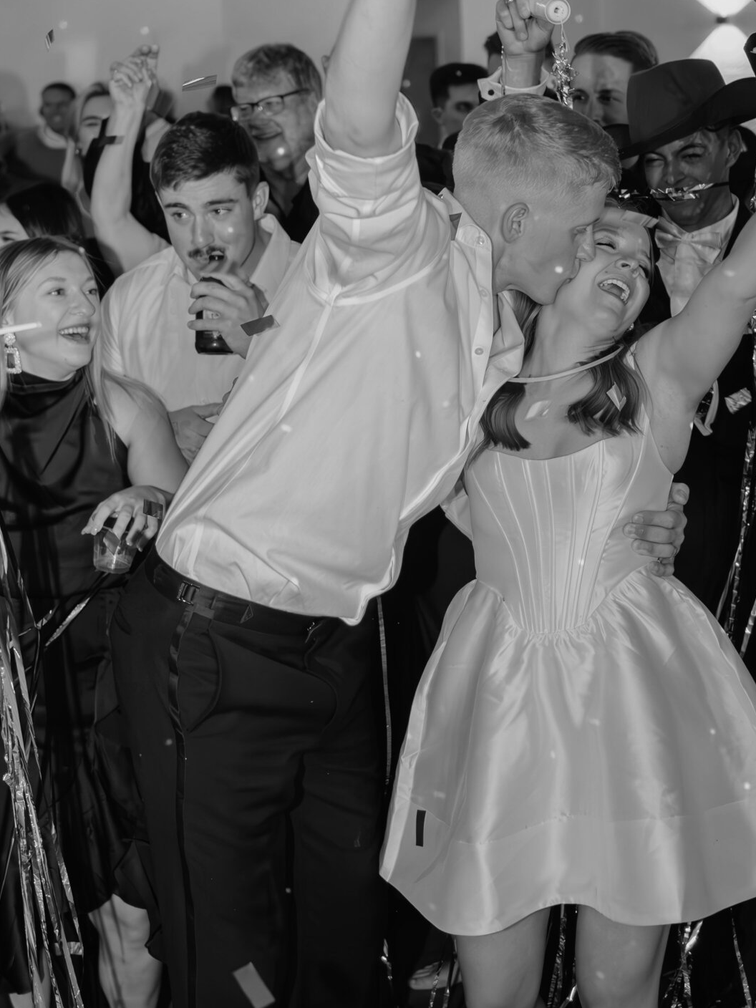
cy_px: 369
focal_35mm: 59
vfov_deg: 32.5
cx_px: 491
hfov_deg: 24.7
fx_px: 1718
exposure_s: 1/200
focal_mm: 24
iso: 2000
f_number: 2
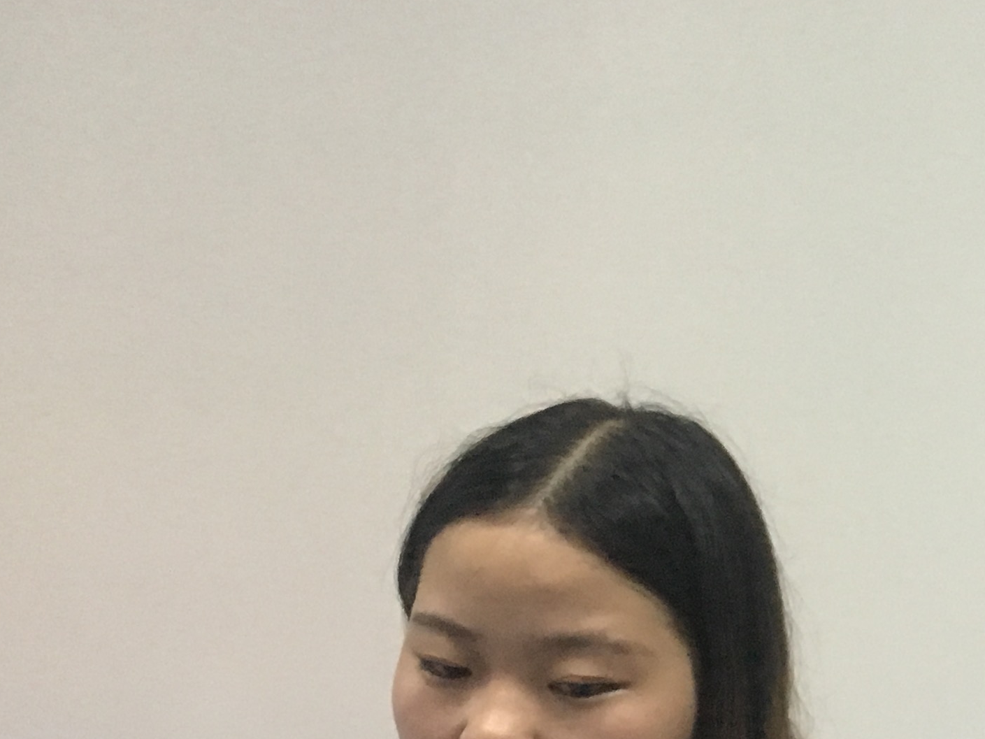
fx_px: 2362
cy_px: 571
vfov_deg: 17.7
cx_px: 1220
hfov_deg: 21.6
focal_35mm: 83
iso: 200
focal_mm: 4.15
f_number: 2.2
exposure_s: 1/20
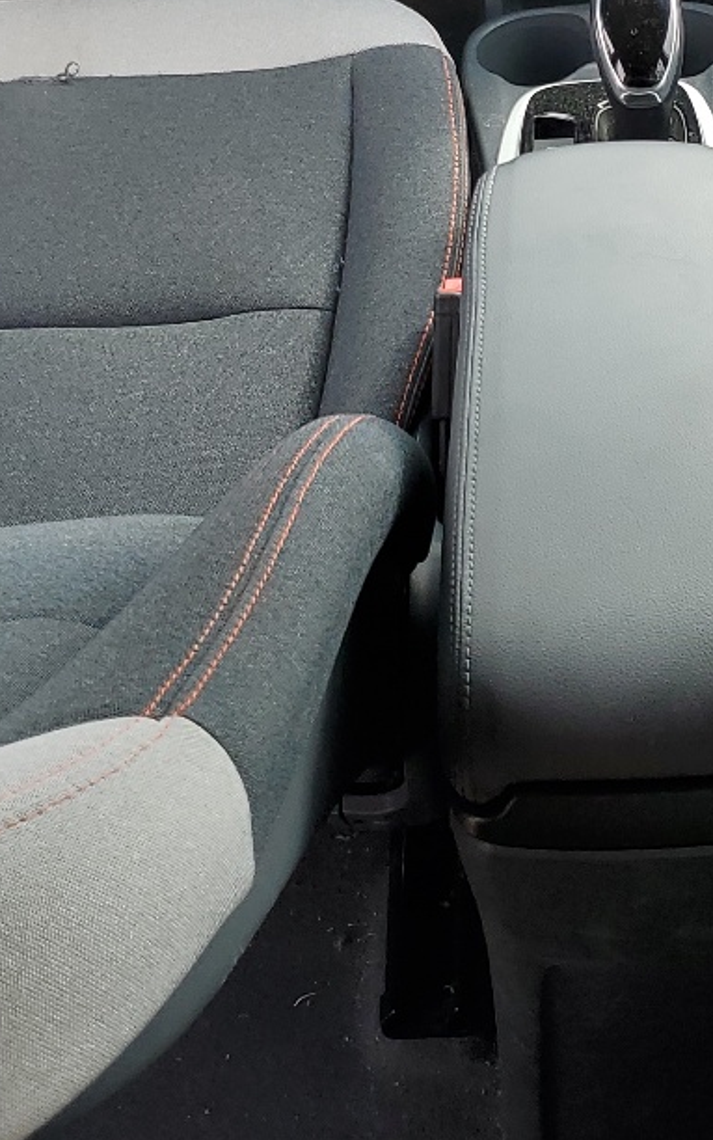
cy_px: 99
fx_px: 2236
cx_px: 616
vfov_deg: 27.5
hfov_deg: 17.9
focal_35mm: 72
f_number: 1.5
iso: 50
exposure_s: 1/357
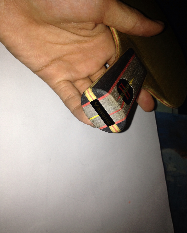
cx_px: 93
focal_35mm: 37
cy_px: 122
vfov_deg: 49.1
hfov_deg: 40.1
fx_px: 256
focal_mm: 4.28
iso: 50
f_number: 2.4
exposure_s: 1/47
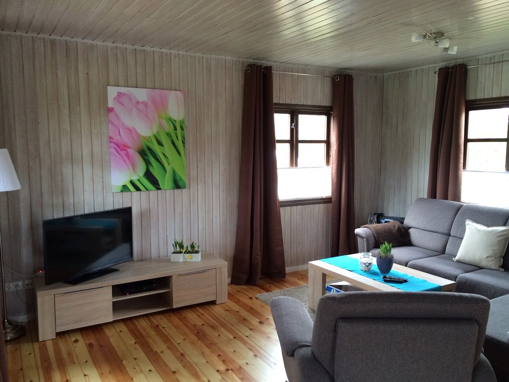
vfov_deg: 48.2
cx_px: 254
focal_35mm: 29
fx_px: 426
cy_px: 191
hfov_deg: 61.7
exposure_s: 1/33
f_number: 2.2
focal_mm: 4.15
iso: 200
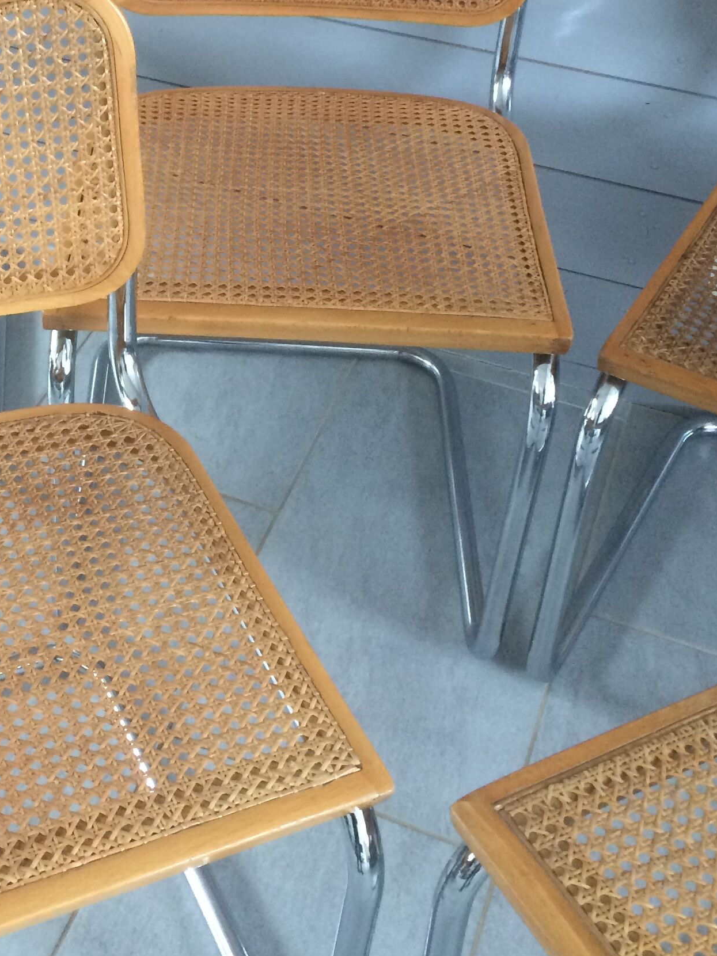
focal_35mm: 57
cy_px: 239
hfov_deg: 25.1
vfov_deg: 33.1
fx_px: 1575
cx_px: 126
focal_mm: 4.15
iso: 200
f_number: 2.2
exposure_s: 1/33
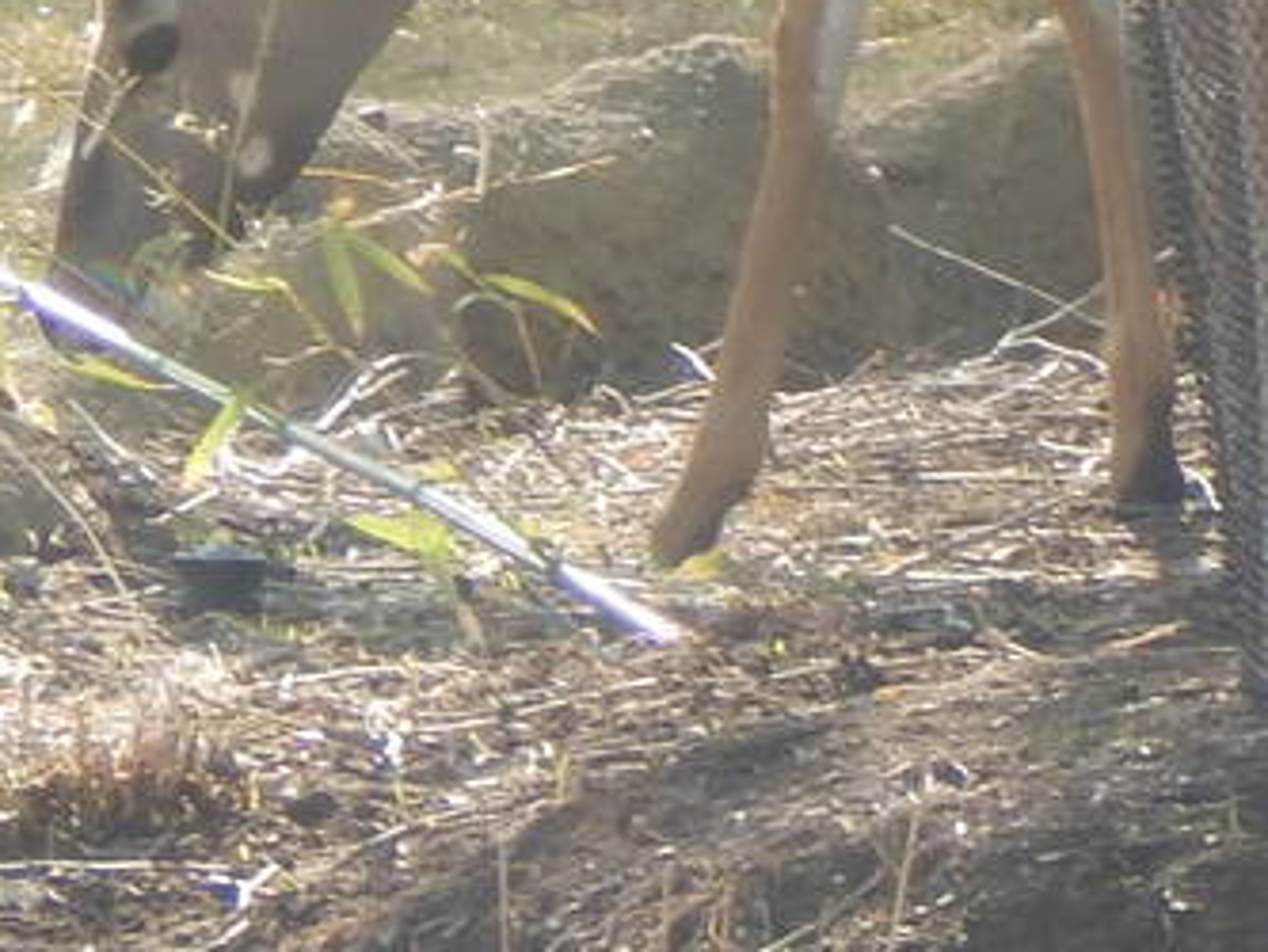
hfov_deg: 1.5
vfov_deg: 1.1
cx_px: 1637
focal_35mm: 1340
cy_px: -480
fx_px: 49103
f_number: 5.7
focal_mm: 50.1
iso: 125
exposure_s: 1/125
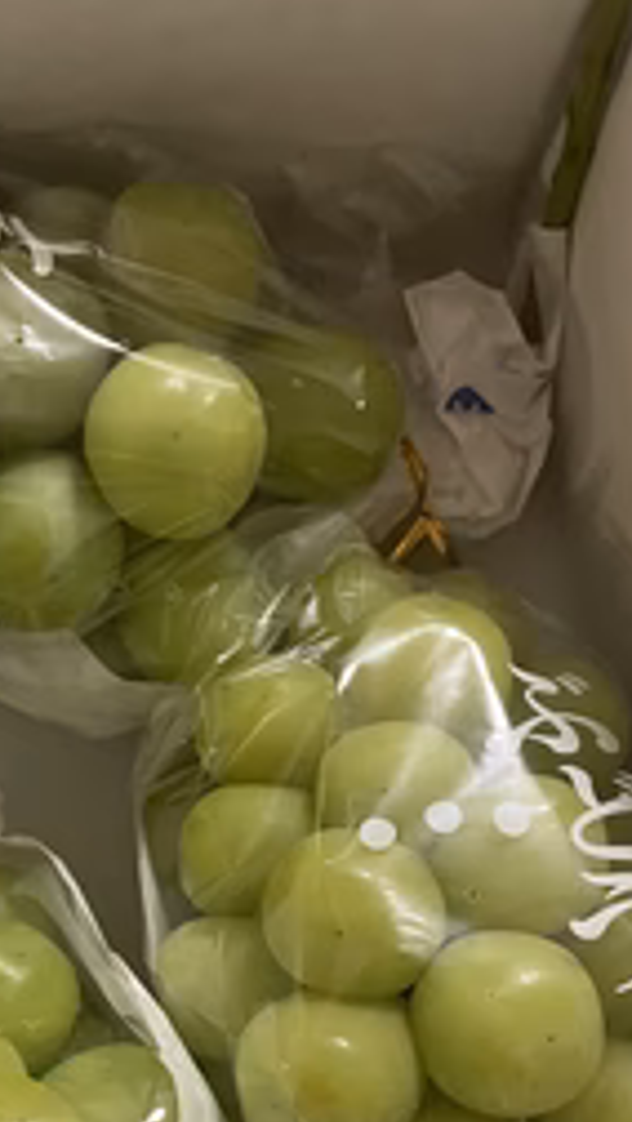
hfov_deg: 26.4
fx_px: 1339
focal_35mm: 45
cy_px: 859
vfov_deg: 43.8
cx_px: 209
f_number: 1.6
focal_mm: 4.2
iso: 400
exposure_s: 1/33
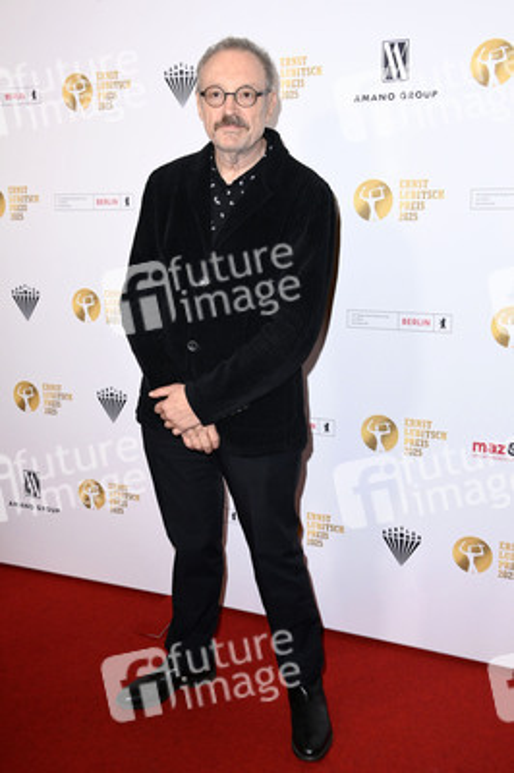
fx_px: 772
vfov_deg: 53.2
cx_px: 257
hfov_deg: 36.8
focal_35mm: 36
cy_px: 386
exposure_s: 1/250
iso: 2000
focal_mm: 36
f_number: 5.6
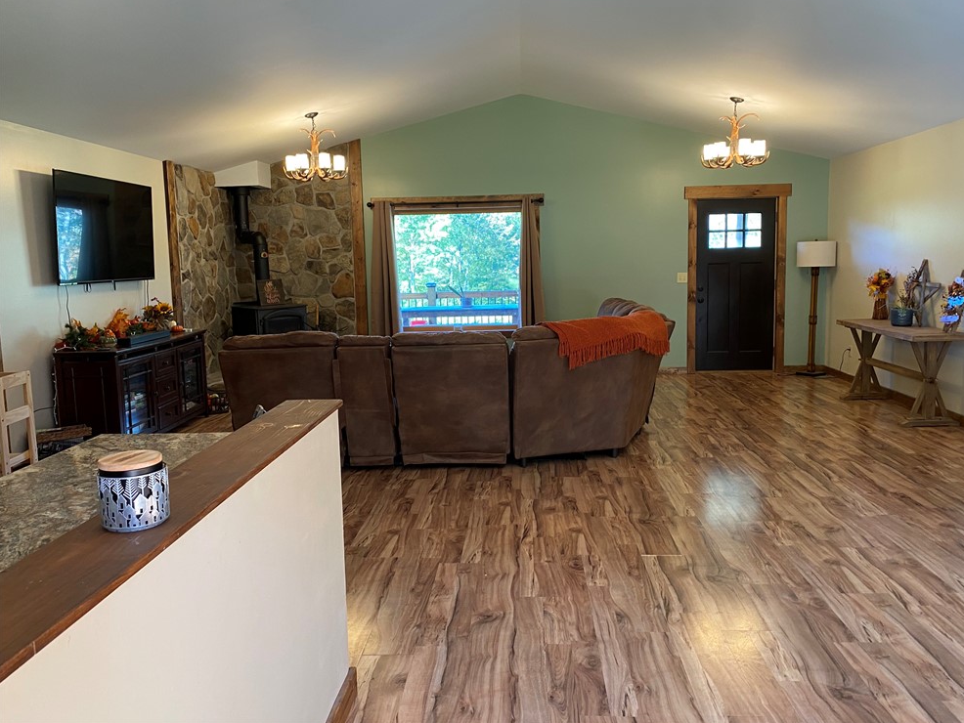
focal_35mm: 27
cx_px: 499
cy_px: 351
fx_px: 752
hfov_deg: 65.3
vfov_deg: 51.4
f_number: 1.8
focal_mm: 4.25
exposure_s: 1/60
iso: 125
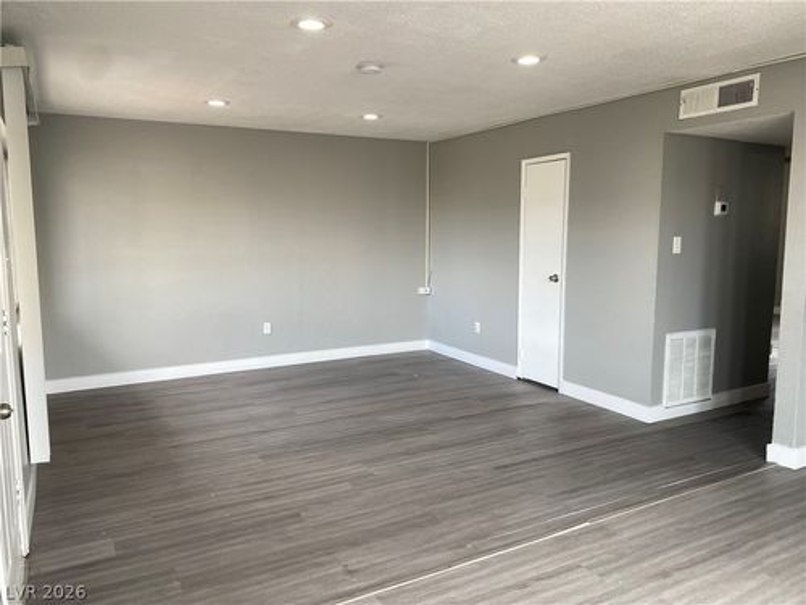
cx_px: 403
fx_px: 605
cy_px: 302
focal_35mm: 26
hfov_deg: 67.3
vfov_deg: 53.1
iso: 50
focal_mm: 4.25
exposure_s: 1/120
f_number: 1.8
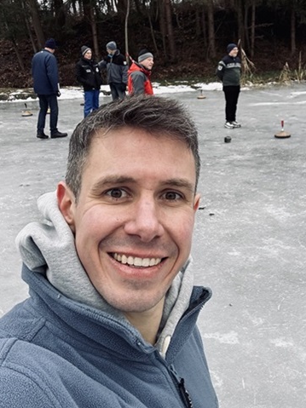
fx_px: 483
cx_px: 208
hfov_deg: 34.7
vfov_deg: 45.4
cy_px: 154
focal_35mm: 41
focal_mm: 2.69
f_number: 1.9
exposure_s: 1/121
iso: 32
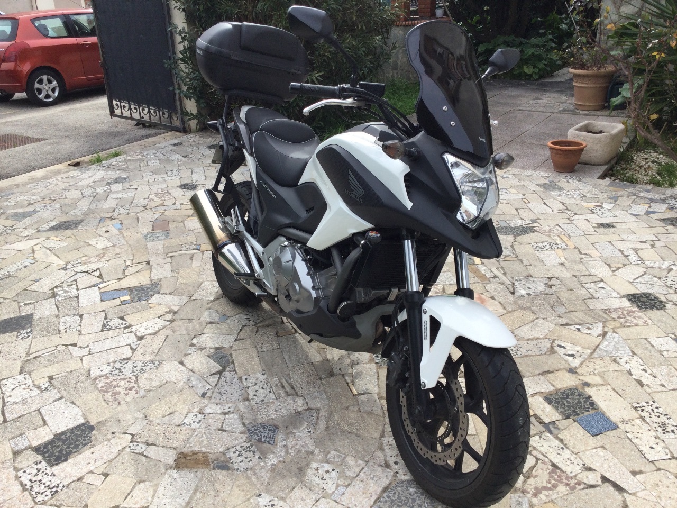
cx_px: 338
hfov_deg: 58.4
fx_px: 606
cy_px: 254
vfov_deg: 45.4
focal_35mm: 31
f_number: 2.4
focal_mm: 3.3
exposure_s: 1/586
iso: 25
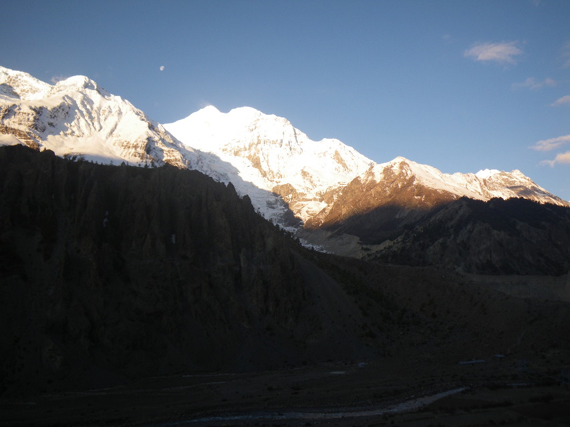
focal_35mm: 28
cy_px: 214
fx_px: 461
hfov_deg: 63.4
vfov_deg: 49.8
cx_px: 285
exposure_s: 1/125
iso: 50
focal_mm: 5
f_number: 4.2
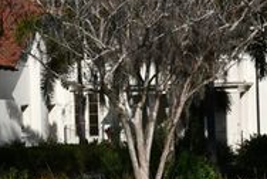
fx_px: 1315
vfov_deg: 7.7
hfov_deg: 11.6
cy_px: 205
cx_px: 124
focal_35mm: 177
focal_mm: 26
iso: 100
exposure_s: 1/320
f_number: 9
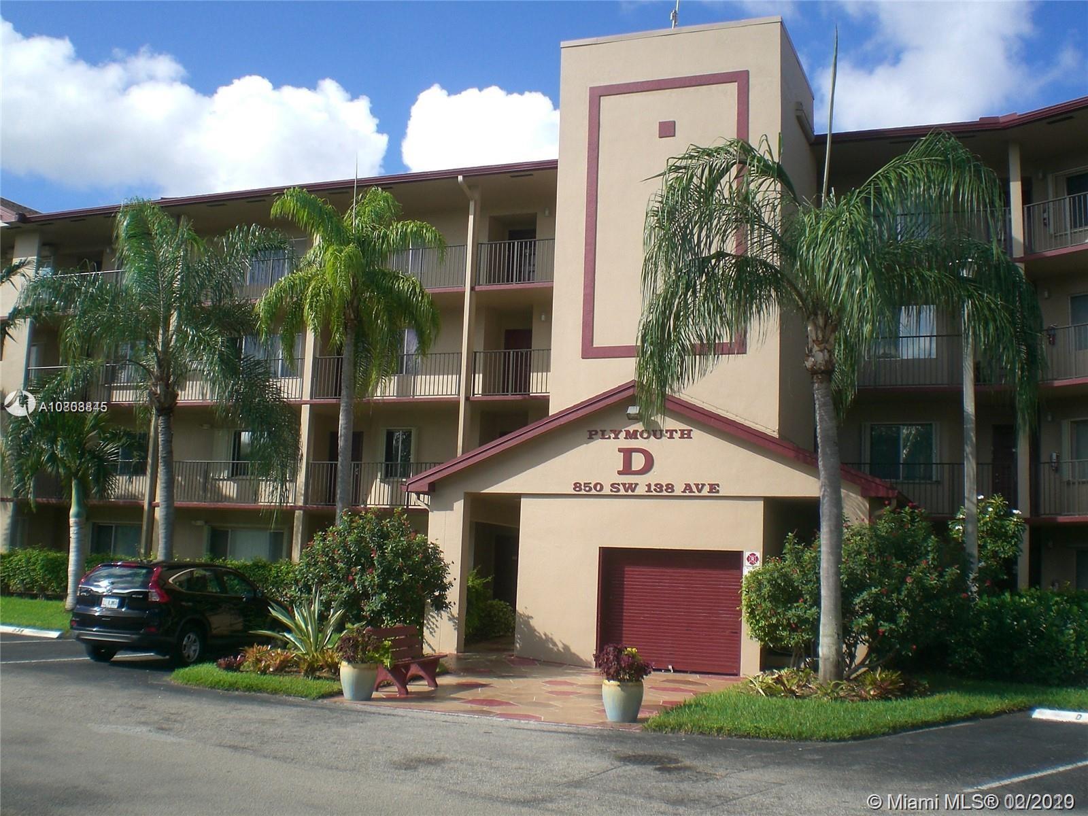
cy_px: 408
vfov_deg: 37.7
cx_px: 544
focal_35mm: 38
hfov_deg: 49.0
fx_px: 1194
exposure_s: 1/400
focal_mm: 6.3
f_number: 4.4
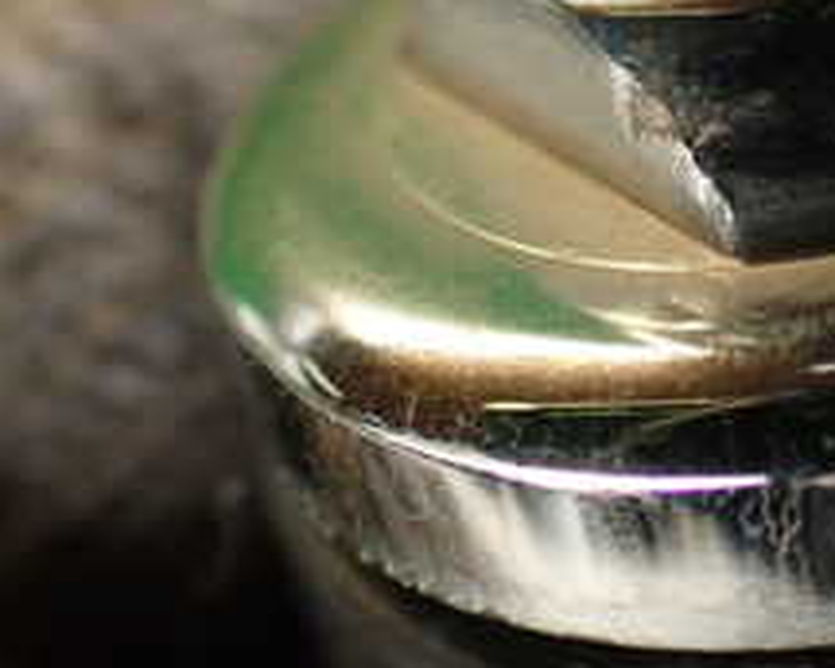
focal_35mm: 87
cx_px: 718
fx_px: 2150
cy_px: 183
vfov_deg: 17.6
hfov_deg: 21.6
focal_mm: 5.79
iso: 200
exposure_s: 1/60
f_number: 2.4
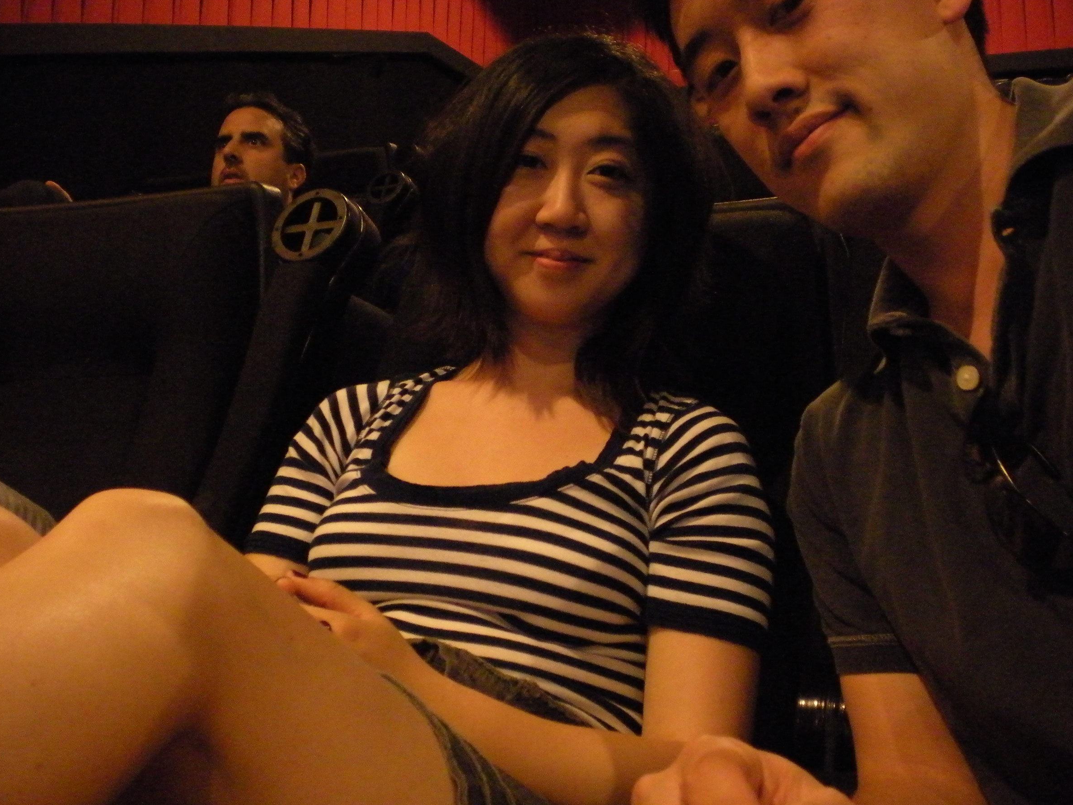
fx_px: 1240
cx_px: 554
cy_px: 412
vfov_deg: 36.0
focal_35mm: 40
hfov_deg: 46.8
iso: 800
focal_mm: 6.3
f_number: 3.1
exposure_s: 1
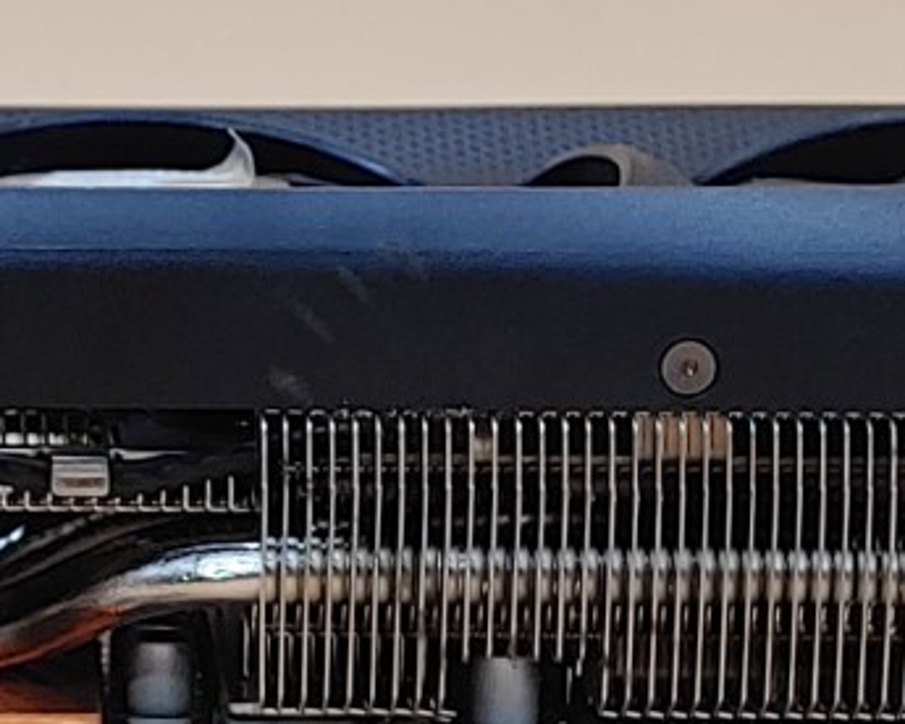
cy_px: 470
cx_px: 42
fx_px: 4259
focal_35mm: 159
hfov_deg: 12.0
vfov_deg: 9.7
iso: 50
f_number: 1.8
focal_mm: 4.36
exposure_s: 1/70
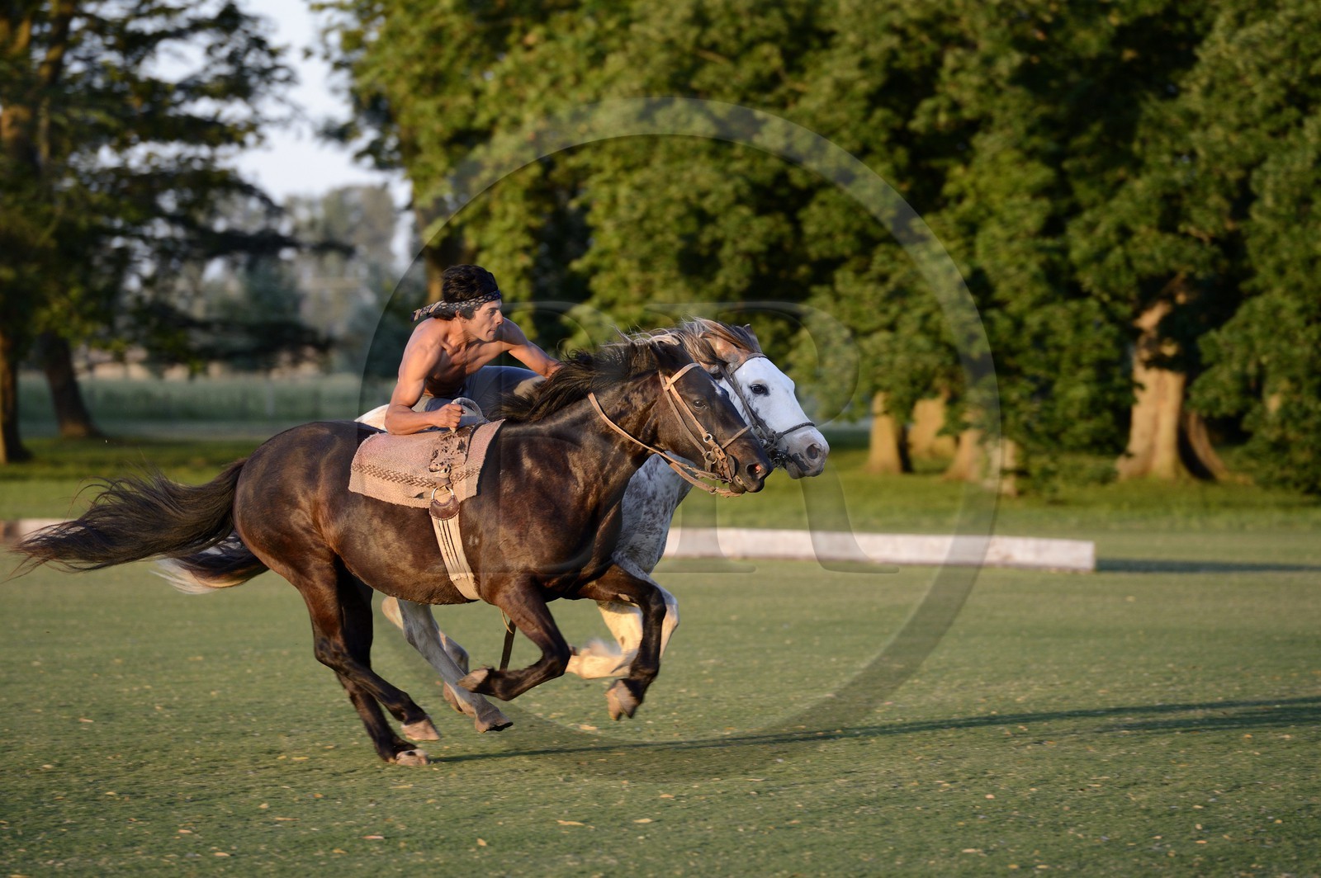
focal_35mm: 200
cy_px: 439
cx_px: 660
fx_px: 7333
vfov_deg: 6.9
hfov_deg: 10.3
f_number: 4.5
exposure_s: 1/640
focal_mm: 200
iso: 800
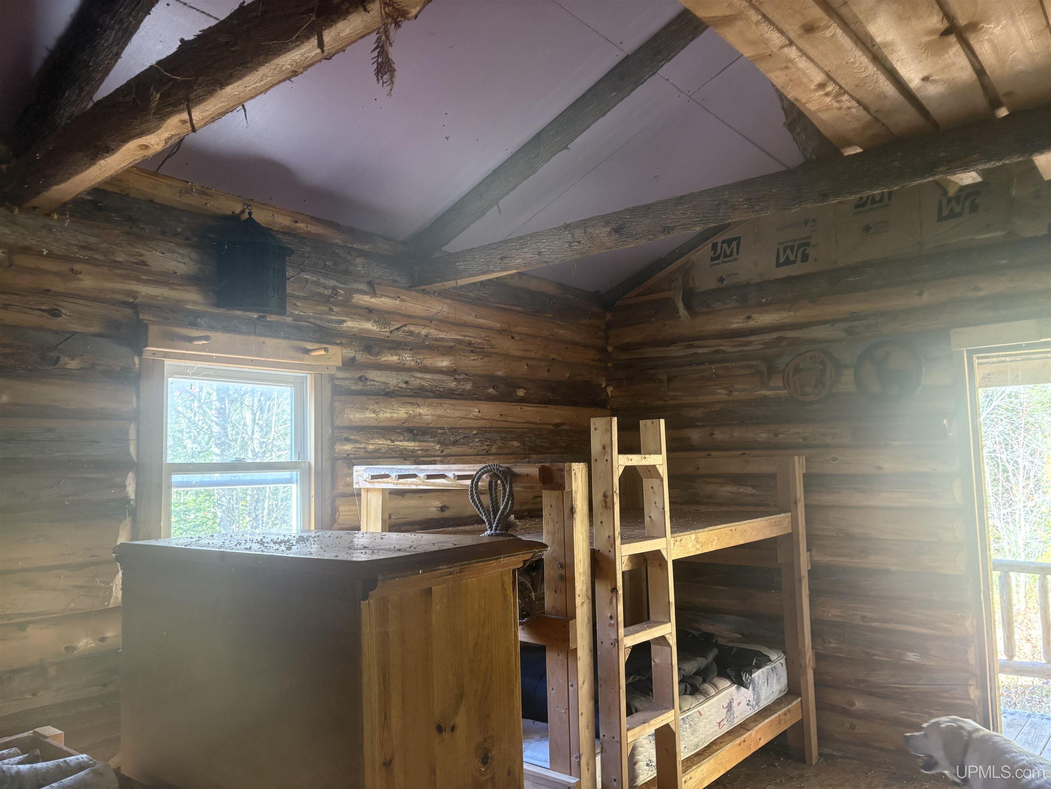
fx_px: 789
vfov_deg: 53.1
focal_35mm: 26
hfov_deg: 67.3
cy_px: 394
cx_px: 526
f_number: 1.6
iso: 200
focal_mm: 5.96
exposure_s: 1/60
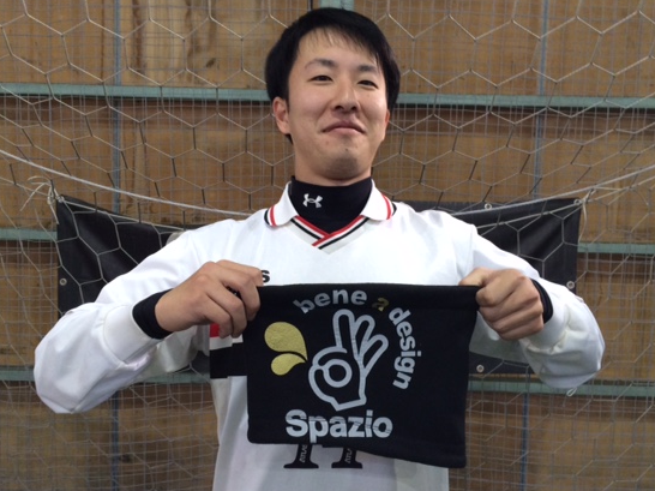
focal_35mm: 34
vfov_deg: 41.8
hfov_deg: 54.0
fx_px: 643
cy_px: 253
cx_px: 320
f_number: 2.2
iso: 160
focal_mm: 4.15
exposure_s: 1/33
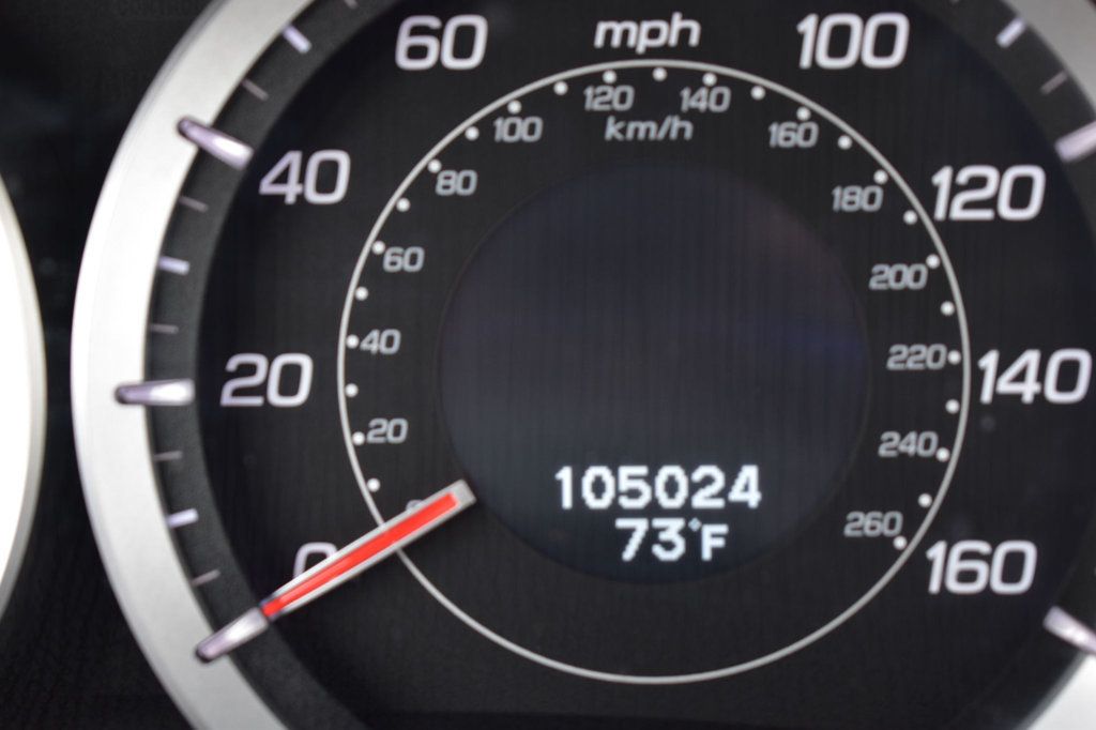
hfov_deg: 24.6
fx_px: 2511
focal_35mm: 82
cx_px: 548
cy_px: 365
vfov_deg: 16.5
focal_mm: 55
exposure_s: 1/15
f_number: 6.3
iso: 450
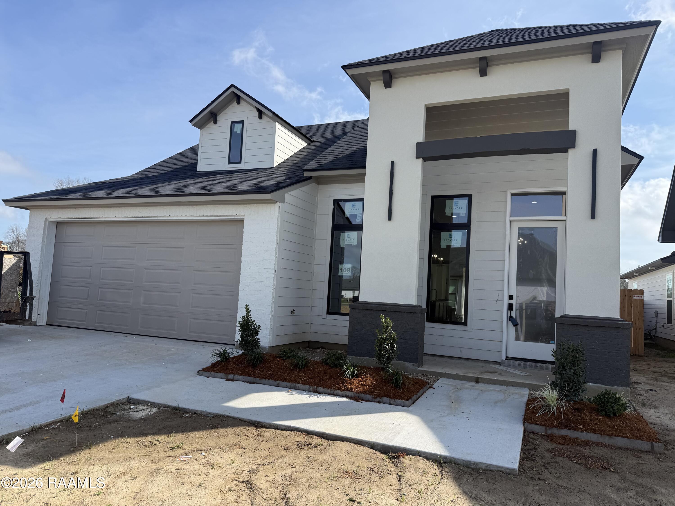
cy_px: 253
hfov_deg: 71.6
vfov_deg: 56.8
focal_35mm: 24
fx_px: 468
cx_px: 338
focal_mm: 6.76
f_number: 1.78
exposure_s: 1/3584
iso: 80
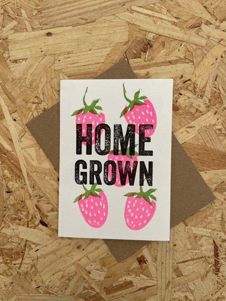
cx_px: 113
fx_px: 226
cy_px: 150
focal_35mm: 26
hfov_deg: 53.1
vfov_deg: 67.3
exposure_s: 1/729
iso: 32
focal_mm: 4.2
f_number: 1.6
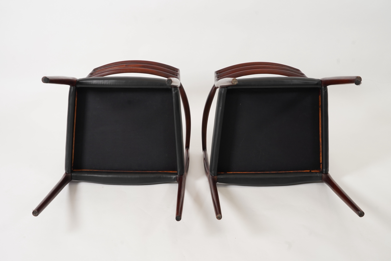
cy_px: 130
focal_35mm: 45
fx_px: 489
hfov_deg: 43.6
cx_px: 196
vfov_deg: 29.9
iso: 640
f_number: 9
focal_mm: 45
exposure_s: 1/125
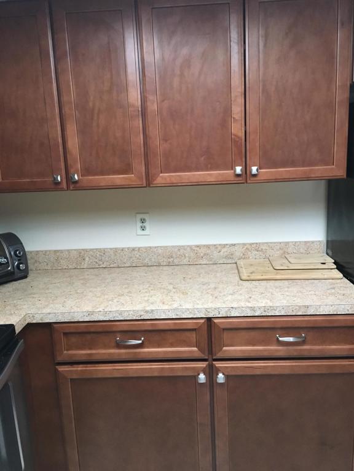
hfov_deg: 48.2
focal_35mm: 29
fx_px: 395
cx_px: 177
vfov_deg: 61.7
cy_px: 236
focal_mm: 4.15
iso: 200
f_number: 2.2
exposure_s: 1/30
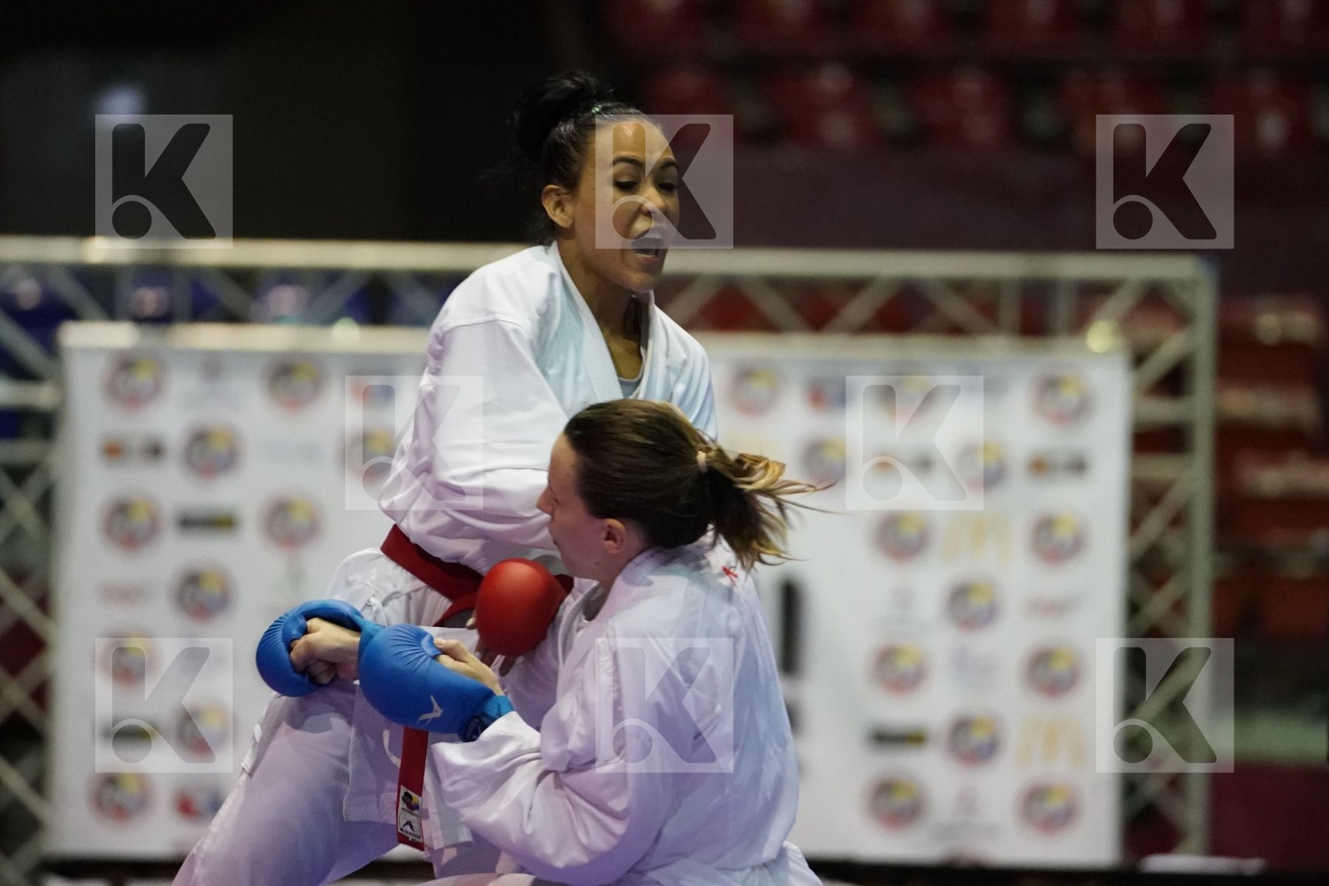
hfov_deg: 7.2
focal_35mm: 286
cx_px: 664
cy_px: 443
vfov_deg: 4.8
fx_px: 10557
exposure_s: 1/800
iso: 6400
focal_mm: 191
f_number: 2.8
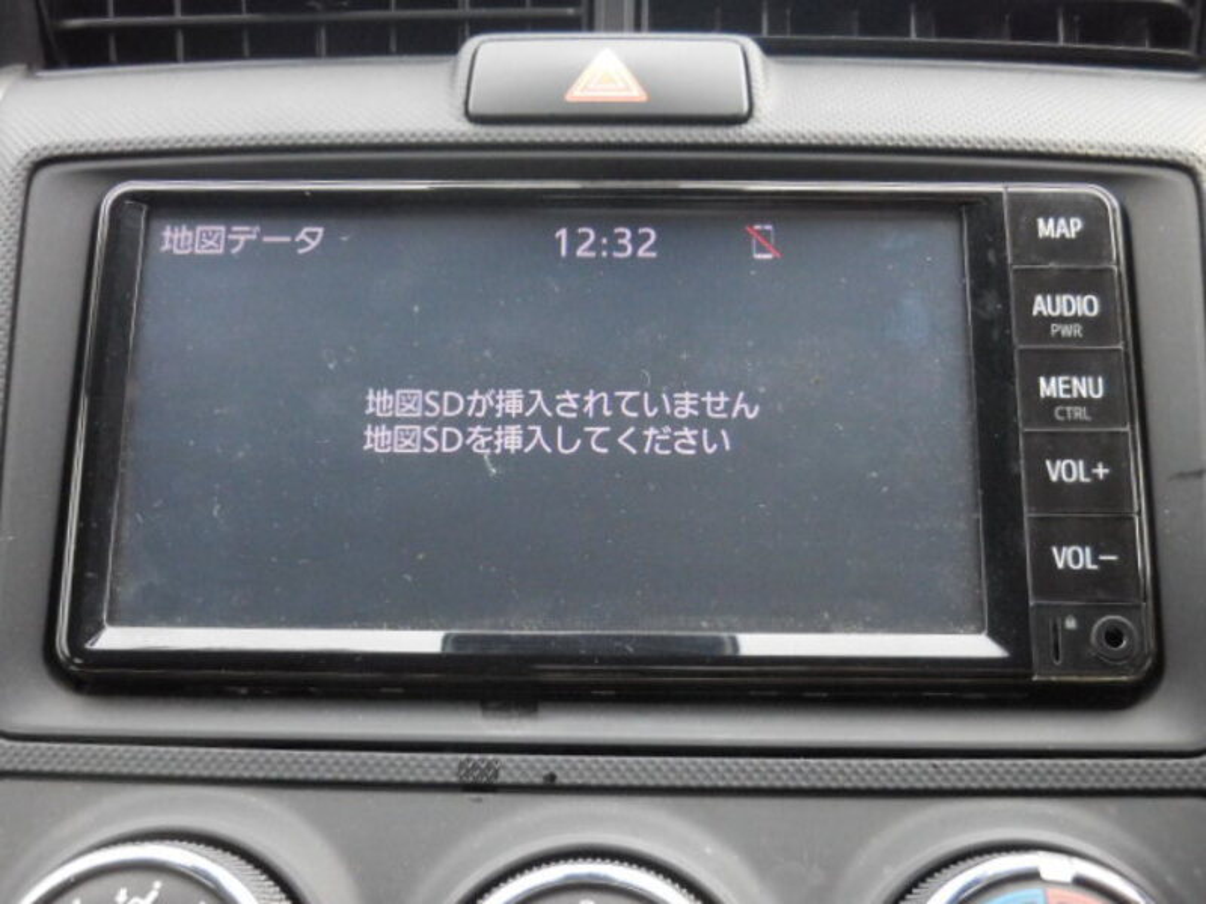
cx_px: 603
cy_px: 452
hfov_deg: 42.1
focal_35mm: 45
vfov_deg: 32.2
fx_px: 1568
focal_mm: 8.1
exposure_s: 1/160
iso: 800
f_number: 4.2
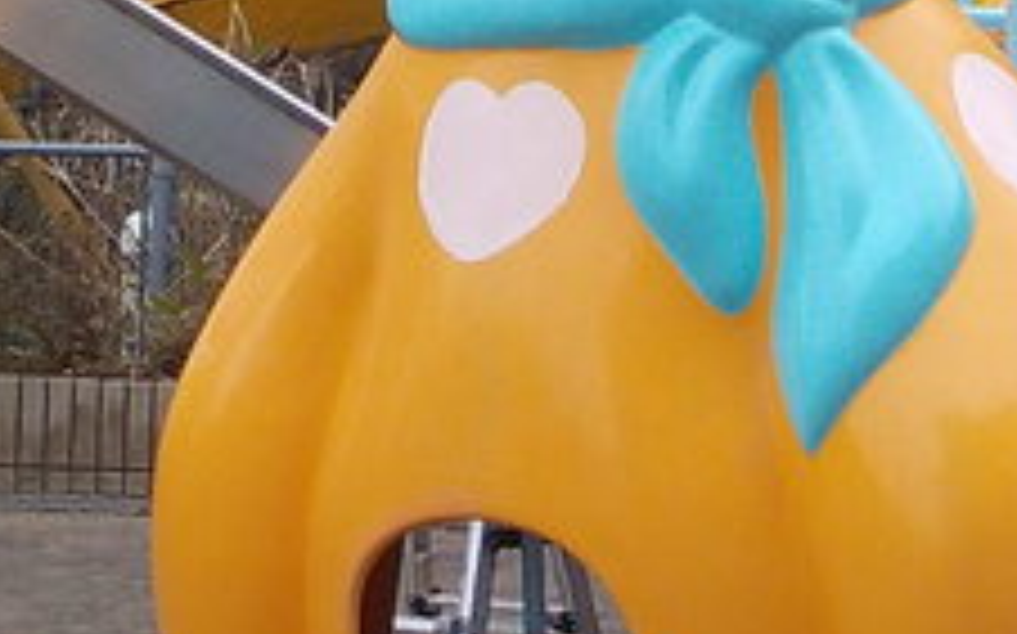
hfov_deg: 11.1
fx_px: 5236
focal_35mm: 189
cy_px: 112
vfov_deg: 6.9
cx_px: 752
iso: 280
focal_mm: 9.7
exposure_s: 1/125
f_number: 5.3
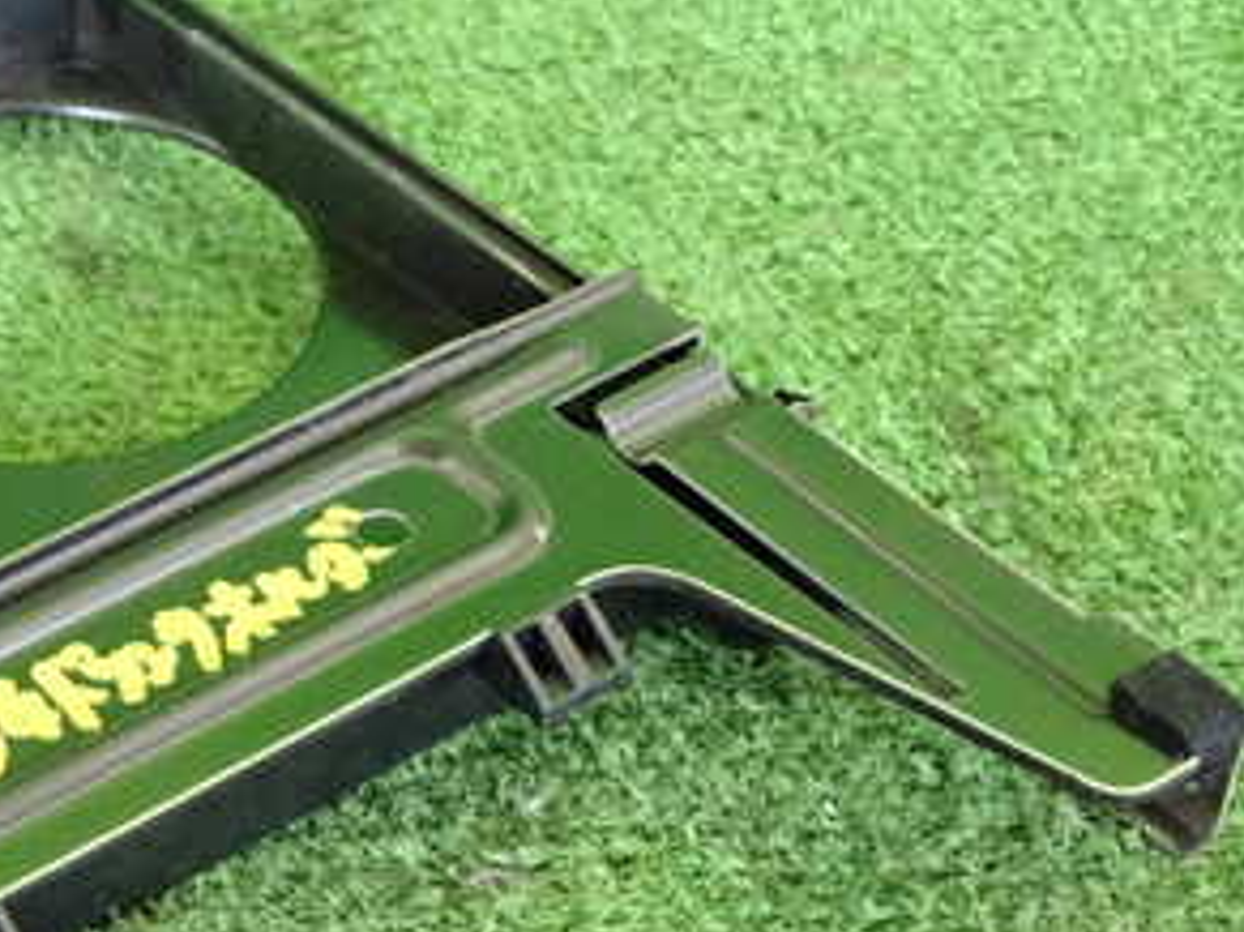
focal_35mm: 97
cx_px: 73
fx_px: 3484
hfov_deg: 19.8
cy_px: 787
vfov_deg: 15.1
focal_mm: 8.4
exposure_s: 1/125
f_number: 3.1
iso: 1250
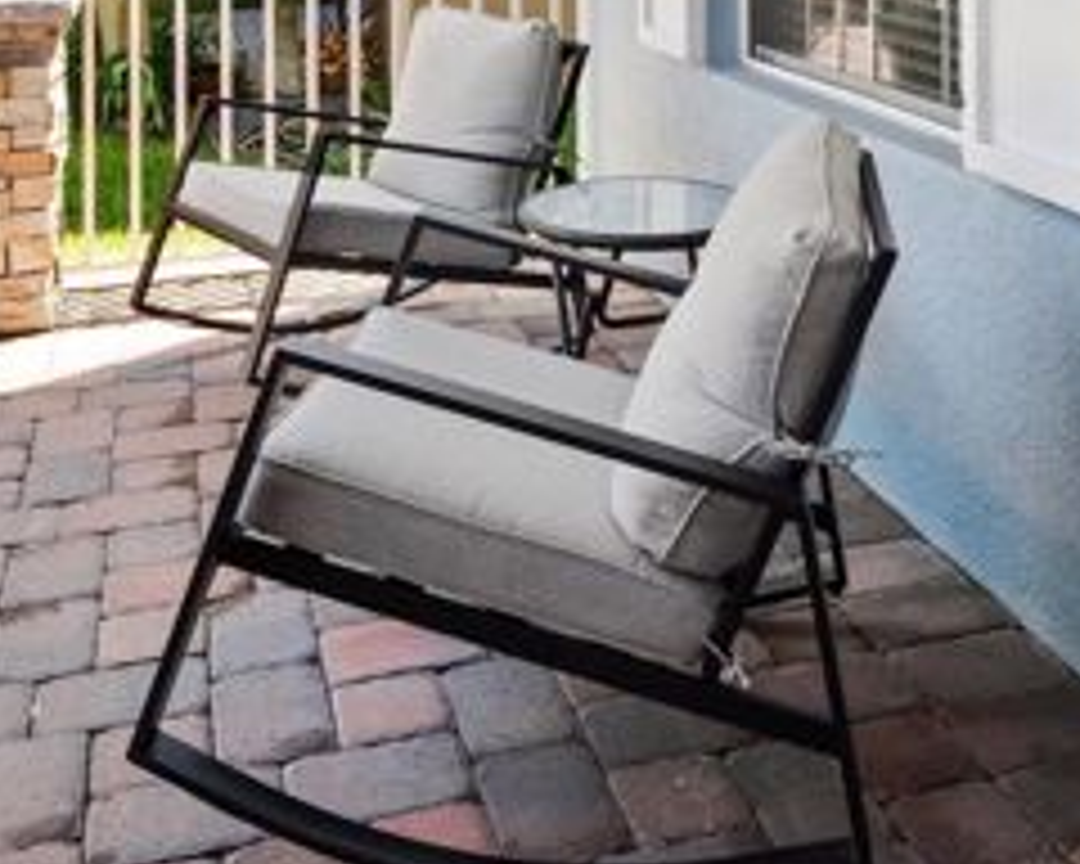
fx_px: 1406
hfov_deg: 41.9
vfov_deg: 29.6
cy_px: -160
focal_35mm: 44
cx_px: 632
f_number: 9
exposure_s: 1/125
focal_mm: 16
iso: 800
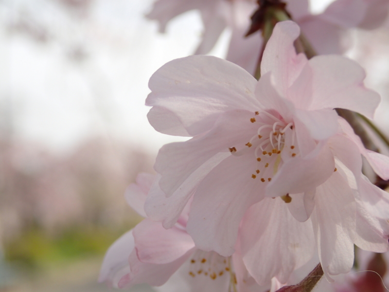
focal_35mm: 74
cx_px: 194
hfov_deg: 26.3
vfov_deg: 19.9
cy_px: 146
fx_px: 832
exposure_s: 1/320
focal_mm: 13.47
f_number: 5.6
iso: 125
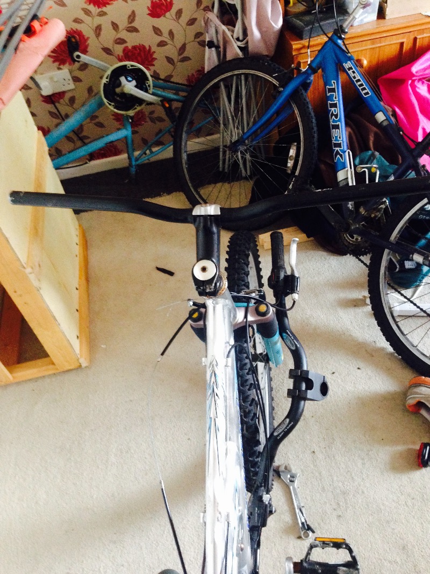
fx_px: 546
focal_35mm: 33
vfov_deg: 55.3
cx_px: 215
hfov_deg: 43.0
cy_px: 287
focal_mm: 4.12
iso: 400
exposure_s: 1/17
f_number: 2.4
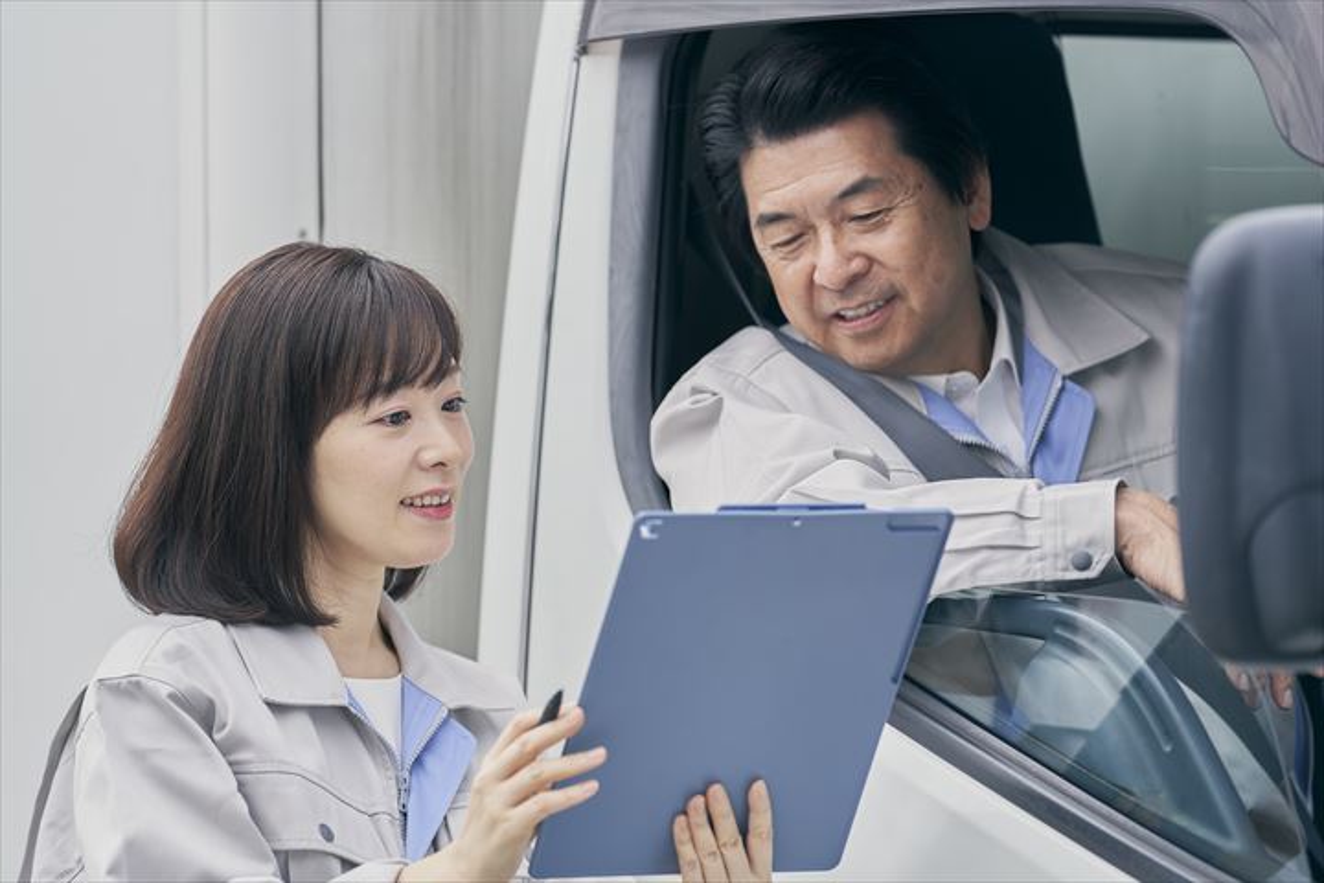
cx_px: 662
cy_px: 442
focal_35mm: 170
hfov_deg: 12.1
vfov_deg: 8.1
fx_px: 6252
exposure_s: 1/500
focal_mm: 170
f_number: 3.2
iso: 100
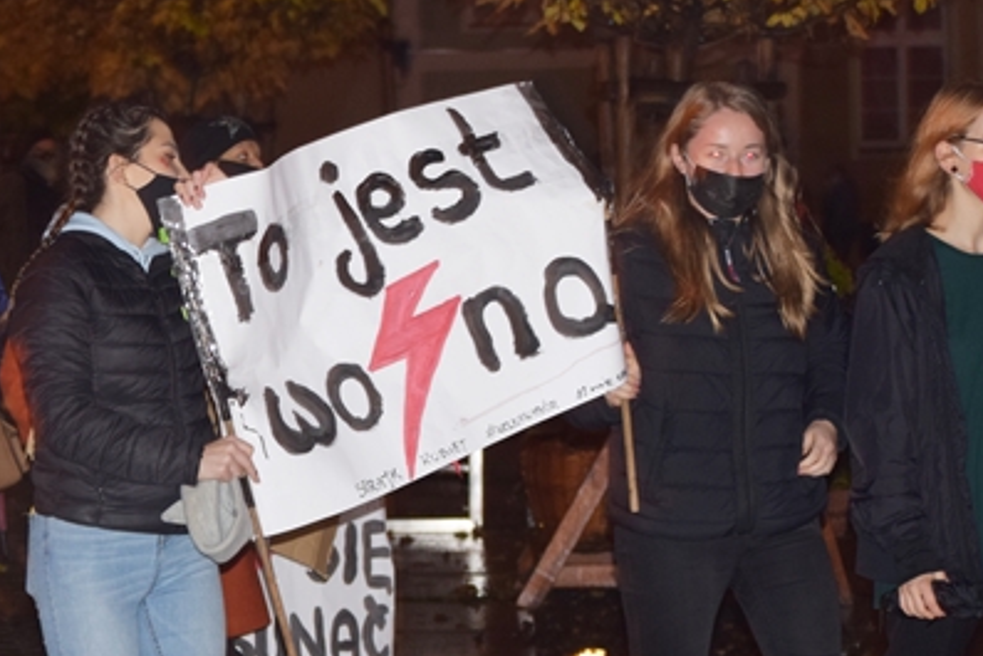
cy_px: 233
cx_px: 99
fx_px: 4424
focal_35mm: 162
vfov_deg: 8.5
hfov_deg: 12.6
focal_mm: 55
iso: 800
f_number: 4
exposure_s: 1/30
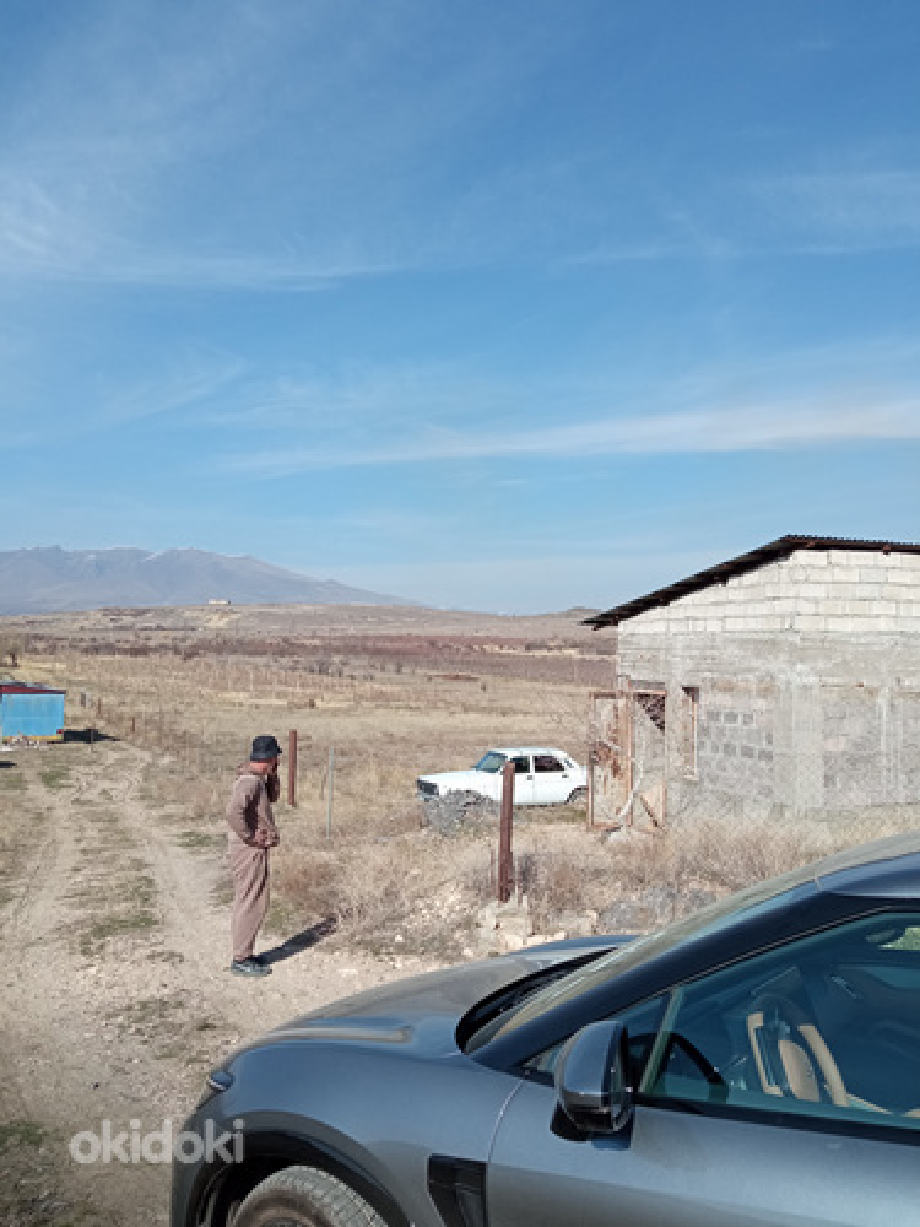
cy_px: 614
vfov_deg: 65.3
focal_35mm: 27
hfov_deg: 51.4
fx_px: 957
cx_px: 460
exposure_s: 1/1290
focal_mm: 3.79
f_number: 2.2
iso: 111
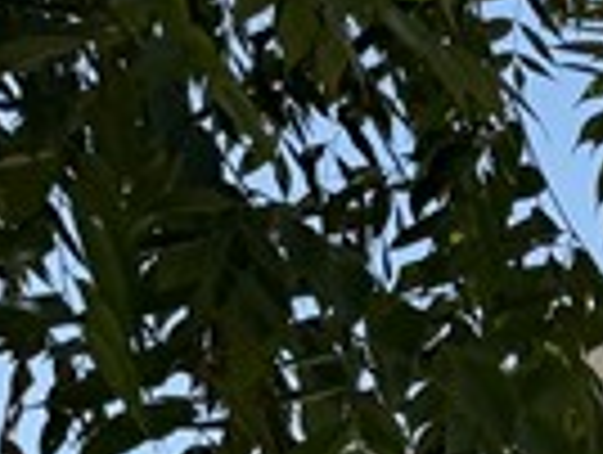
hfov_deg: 8.2
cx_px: 2115
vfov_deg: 7.0
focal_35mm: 183
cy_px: 1528
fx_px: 3194
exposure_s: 1/6173
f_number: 1.78
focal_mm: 6.76
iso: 80
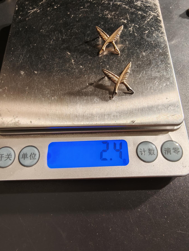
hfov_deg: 58.9
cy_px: 126
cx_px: 94
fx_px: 167
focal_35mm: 23
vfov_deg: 73.9
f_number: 2
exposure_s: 1/50
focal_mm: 2.32
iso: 200
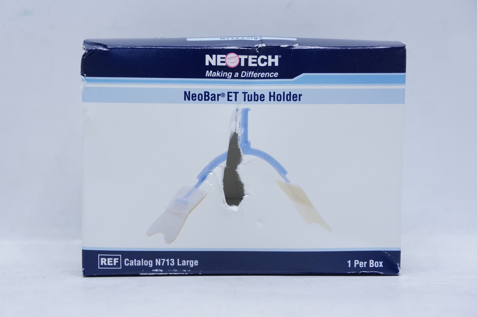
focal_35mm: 58
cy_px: 158
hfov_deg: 34.2
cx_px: 238
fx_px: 774
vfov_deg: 23.1
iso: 800
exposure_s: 1/100
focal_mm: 39
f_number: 5
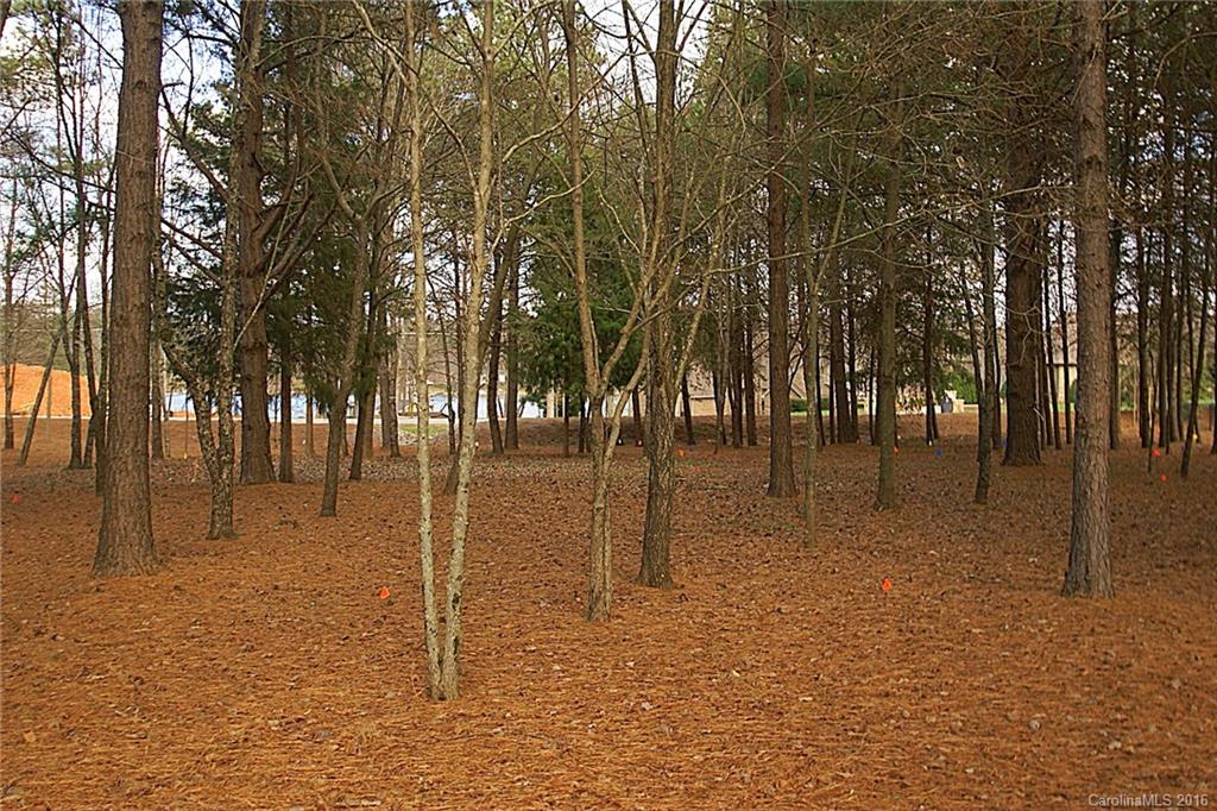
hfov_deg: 53.1
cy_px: 406
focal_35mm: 36
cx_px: 608
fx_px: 1217
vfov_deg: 36.8
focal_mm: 24
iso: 200
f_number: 4.5
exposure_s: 1/250
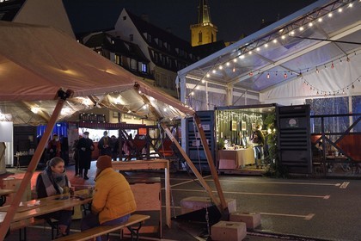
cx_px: 180
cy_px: 120
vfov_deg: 35.1
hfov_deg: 50.7
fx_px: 381
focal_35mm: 38
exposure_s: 1/8
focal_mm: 38
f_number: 6.3
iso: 1600
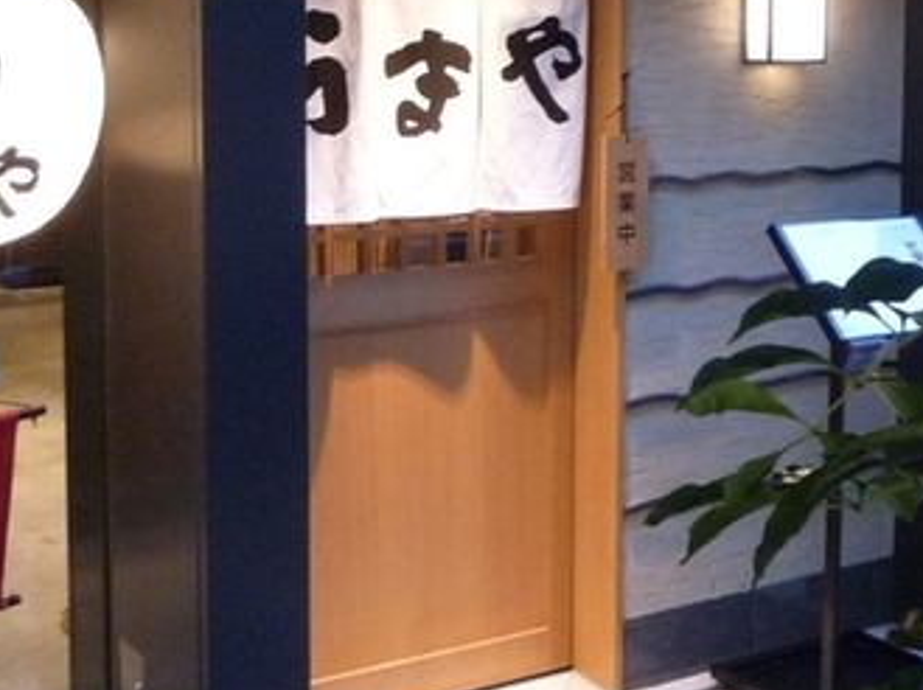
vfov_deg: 23.0
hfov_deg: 30.7
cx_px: 508
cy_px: 158
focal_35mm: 63
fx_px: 1678
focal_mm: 4.4
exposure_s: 1/15
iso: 400
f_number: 2.8
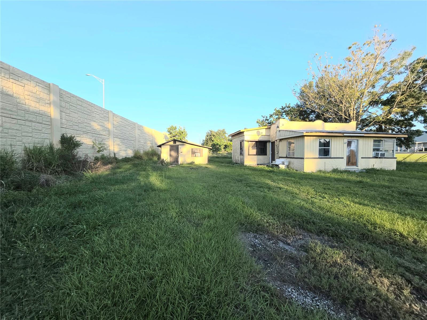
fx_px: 160
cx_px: 214
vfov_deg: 89.9
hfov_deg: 106.2
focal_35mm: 13
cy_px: 160
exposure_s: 1/312
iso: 20
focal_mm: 2.2
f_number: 1.9
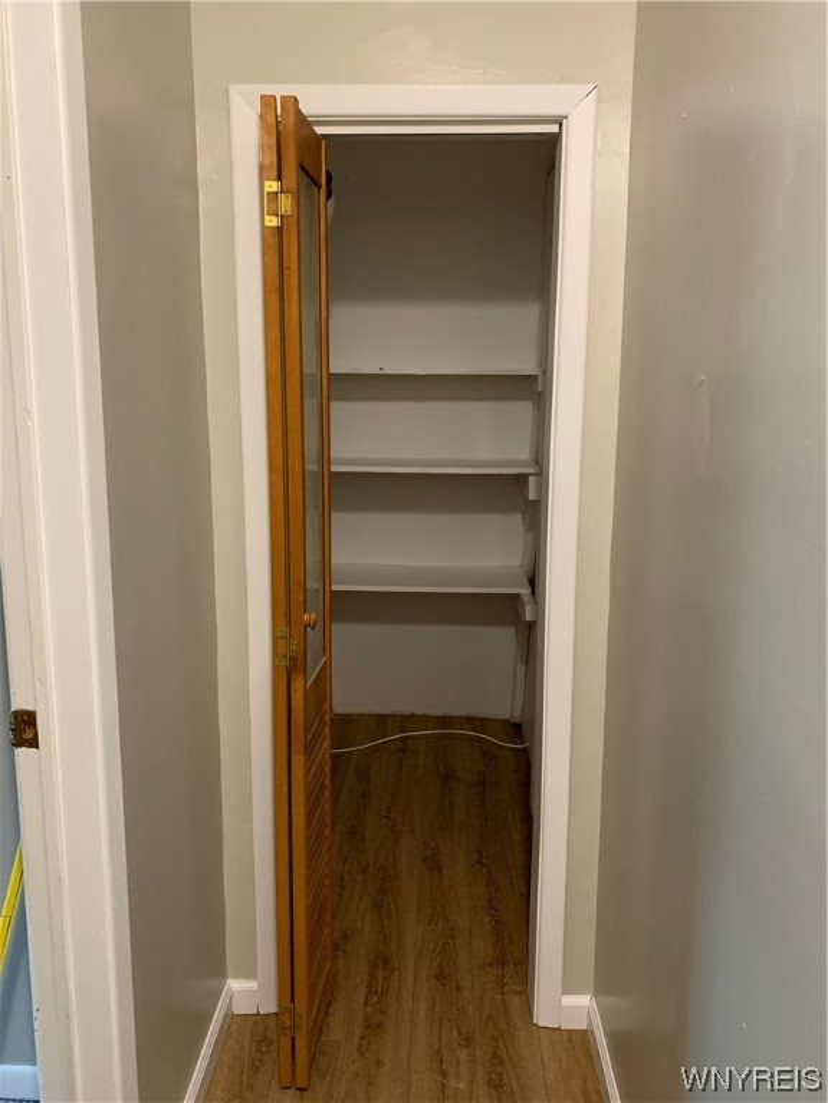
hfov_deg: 53.1
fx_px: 829
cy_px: 552
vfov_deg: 67.3
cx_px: 414
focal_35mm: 26
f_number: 1.8
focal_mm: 4.25
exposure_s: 1/40
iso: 320
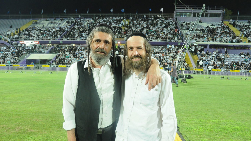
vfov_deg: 40.0
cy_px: 84
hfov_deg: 66.1
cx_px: 126
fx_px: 193
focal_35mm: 29
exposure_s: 1/40
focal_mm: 18
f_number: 5
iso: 1000
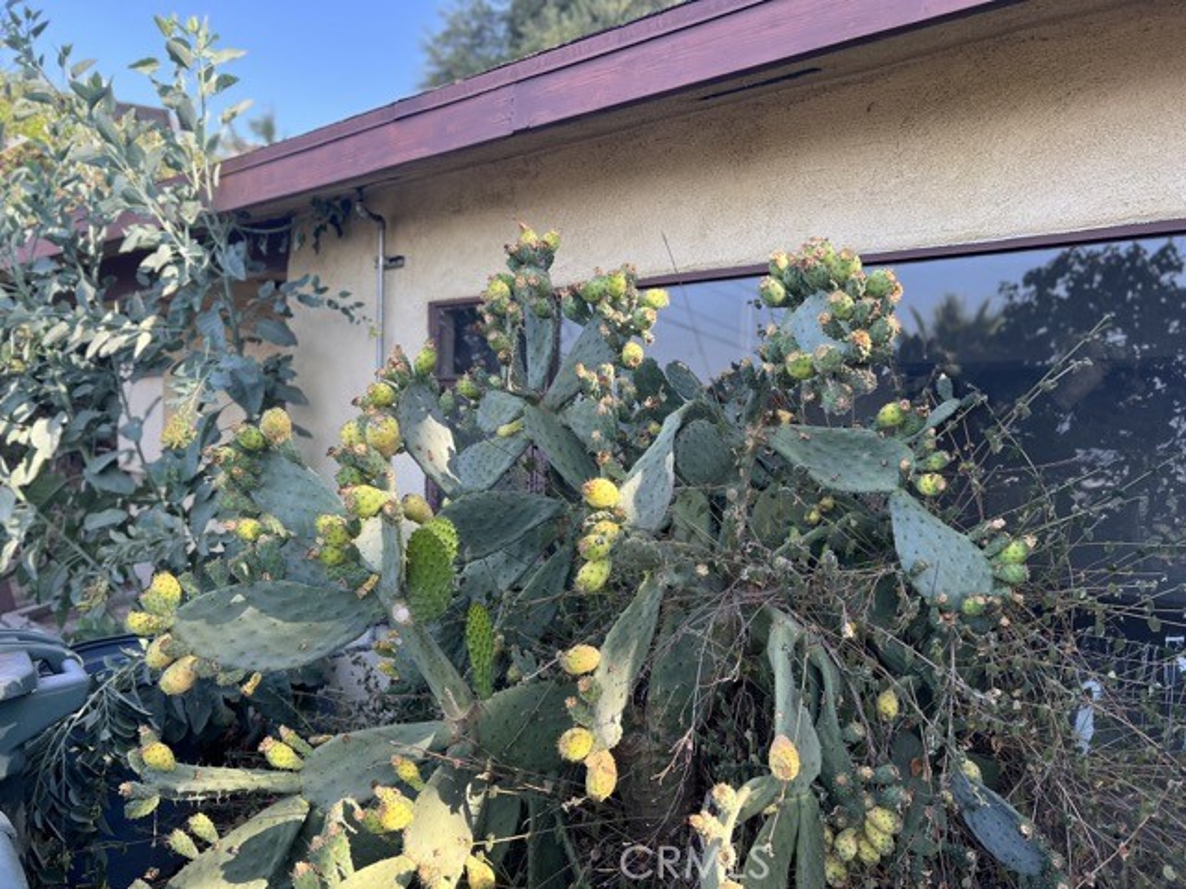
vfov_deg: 53.1
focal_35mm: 26
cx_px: 593
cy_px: 444
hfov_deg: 67.3
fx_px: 891
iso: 50
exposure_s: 1/419
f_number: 1.5
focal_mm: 5.7
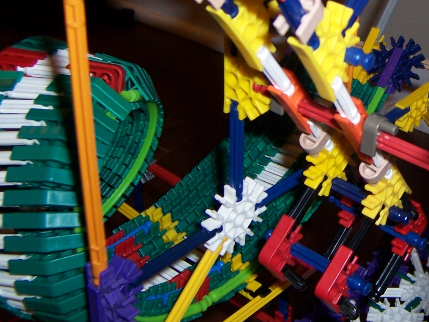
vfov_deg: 23.5
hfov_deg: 30.3
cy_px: 95
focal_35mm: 62
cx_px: 357
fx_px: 769
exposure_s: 1/60
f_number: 2.8
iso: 80
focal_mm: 5.5
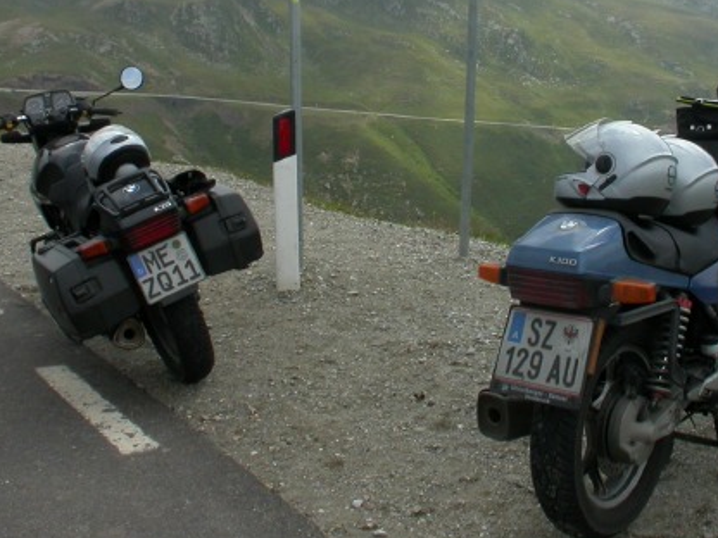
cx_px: 435
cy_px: 110
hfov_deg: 26.6
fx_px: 1514
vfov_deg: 20.0
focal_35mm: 73
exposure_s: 1/292
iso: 100
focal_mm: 7.85
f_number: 7.5
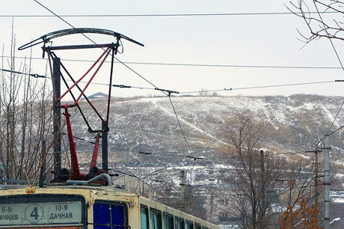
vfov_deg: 8.9
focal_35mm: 154
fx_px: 1470
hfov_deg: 13.2
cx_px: 43
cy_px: 203
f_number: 5.6
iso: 125
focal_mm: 21.77
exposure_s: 1/500
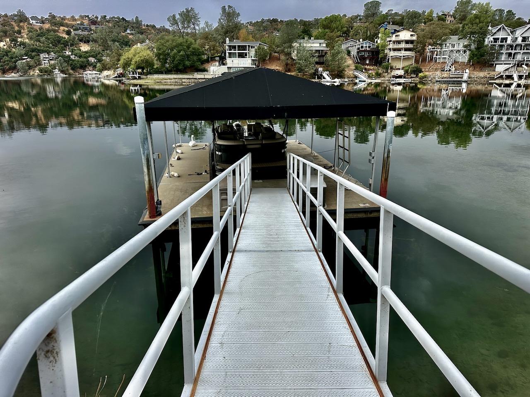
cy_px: 198
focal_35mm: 24
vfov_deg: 56.8
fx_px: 367
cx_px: 265
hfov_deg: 71.6
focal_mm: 6.86
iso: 80
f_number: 1.78
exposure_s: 1/3597
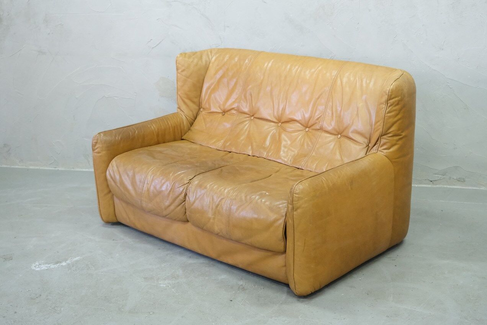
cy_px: 162
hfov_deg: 40.3
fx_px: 663
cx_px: 244
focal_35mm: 49
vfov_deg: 27.5
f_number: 4
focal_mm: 32.5
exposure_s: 1/50
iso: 4000
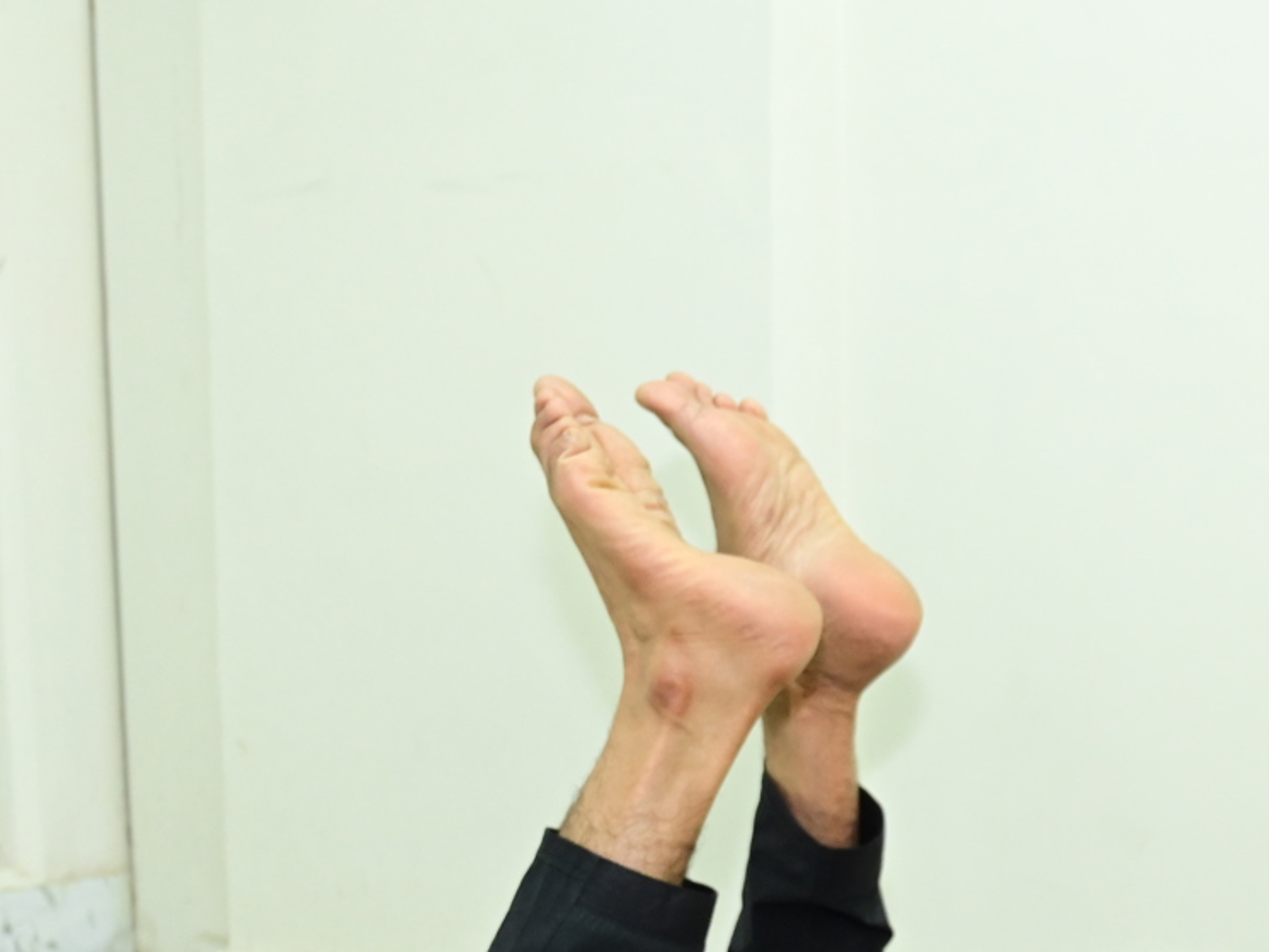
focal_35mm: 84
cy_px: 873
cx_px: 1297
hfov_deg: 22.3
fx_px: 3080
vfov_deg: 17.3
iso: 3200
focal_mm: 34
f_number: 4.5
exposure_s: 1/125
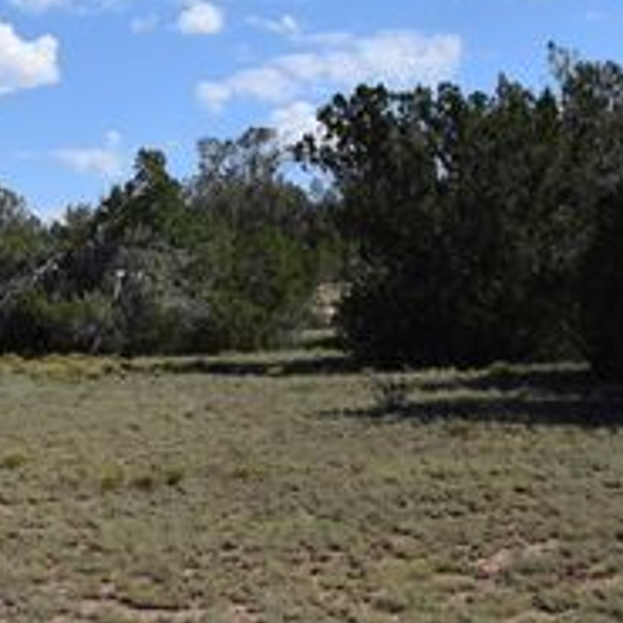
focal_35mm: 93
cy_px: 163
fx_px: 1897
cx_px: -189
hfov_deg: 17.5
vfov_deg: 18.5
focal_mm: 27
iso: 200
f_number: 11
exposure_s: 1/500
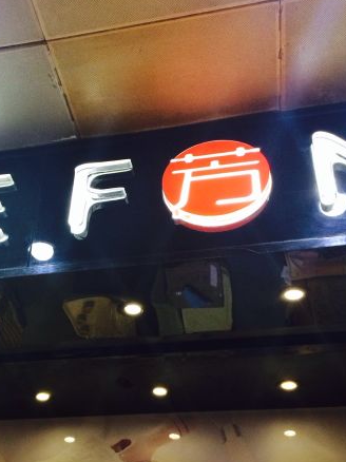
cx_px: 113
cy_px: 272
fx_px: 640
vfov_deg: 39.5
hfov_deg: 30.0
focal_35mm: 48
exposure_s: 1/33
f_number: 2.2
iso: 100
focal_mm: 4.12
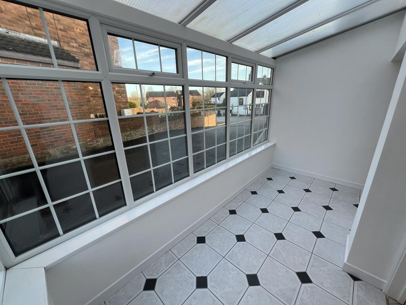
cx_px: 203
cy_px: 152
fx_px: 152
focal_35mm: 13
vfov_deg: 89.9
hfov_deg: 106.2
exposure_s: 1/132
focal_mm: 1.57
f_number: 1.8
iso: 32
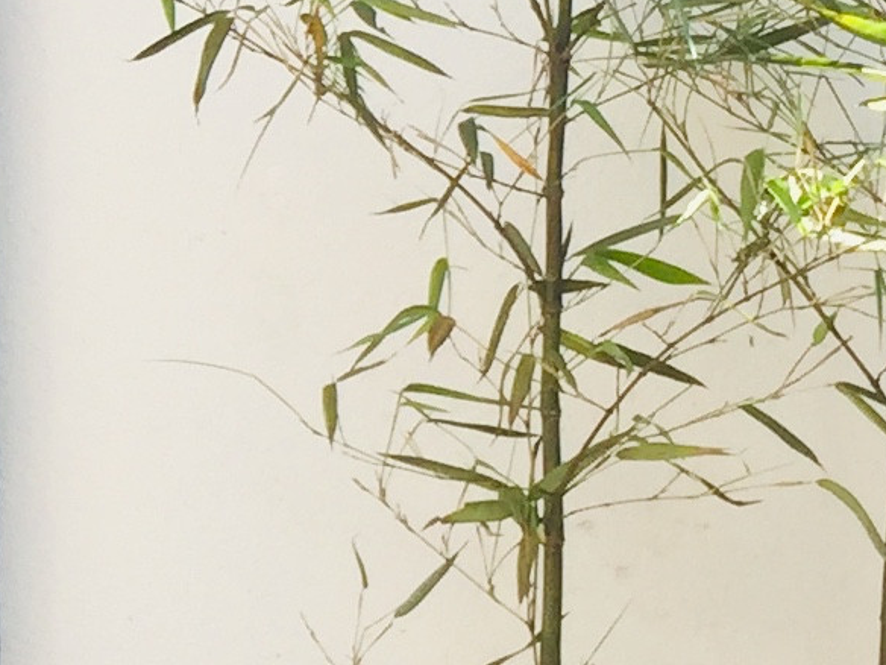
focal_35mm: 162
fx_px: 4146
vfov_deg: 9.1
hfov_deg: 11.4
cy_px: 70
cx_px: -648
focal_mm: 4.15
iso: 32
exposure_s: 1/430
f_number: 2.2
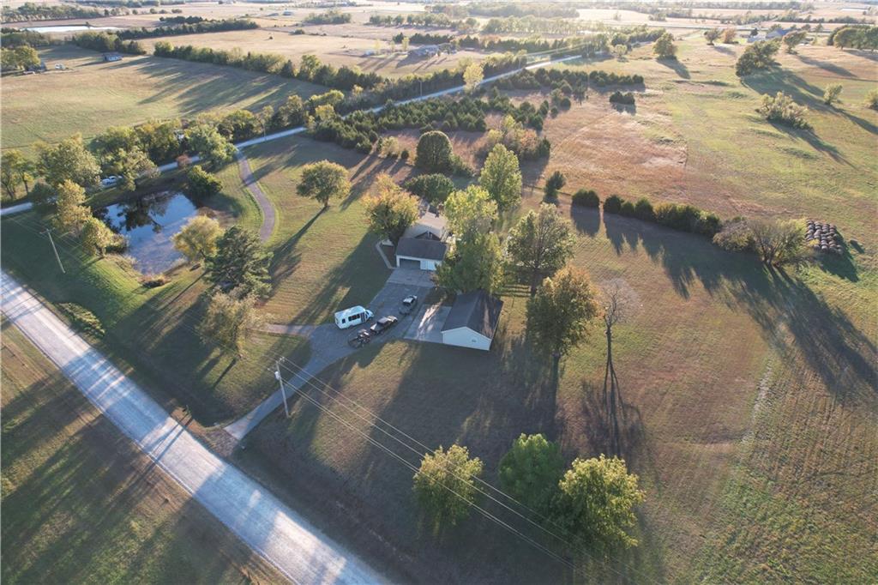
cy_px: 292
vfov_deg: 57.2
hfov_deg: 78.6
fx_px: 536
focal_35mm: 22
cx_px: 439
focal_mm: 8.38
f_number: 2.8
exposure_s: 1/80
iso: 120
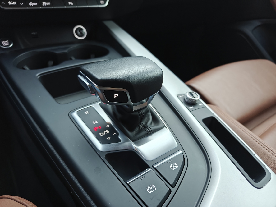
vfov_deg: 58.9
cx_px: 138
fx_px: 183
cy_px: 104
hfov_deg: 73.9
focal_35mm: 23
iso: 1250
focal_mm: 6.06
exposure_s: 1/120
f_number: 1.6
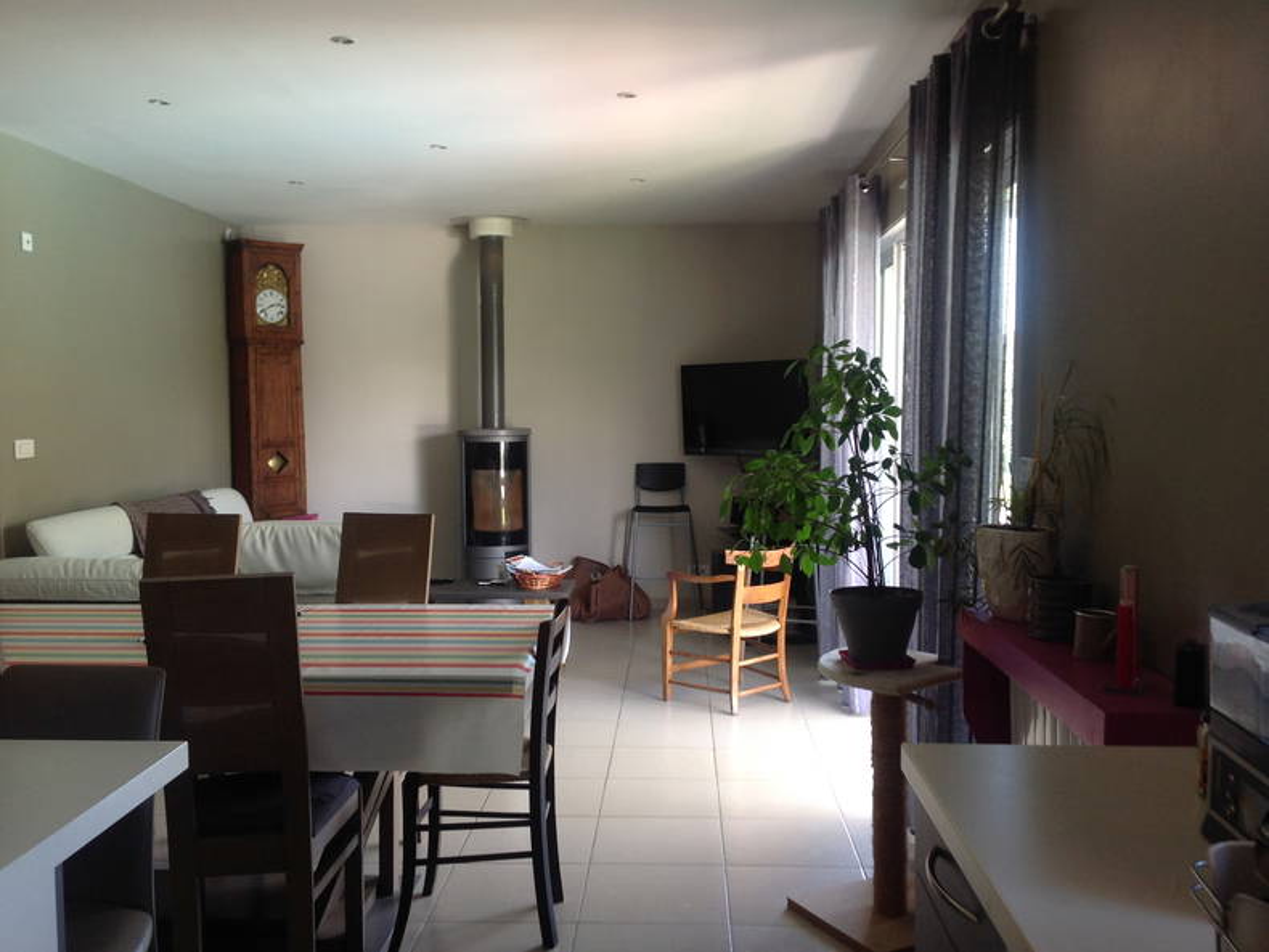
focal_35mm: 35
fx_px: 1283
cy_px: 476
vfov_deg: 40.7
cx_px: 634
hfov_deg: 52.6
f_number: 2.4
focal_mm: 4.28
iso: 64
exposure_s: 1/24
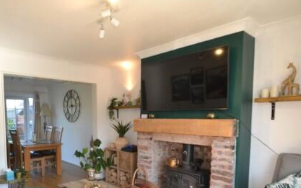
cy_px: 125
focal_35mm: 24
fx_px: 197
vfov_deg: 50.2
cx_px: 114
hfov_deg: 73.6
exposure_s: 1/125
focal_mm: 10
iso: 400
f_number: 4
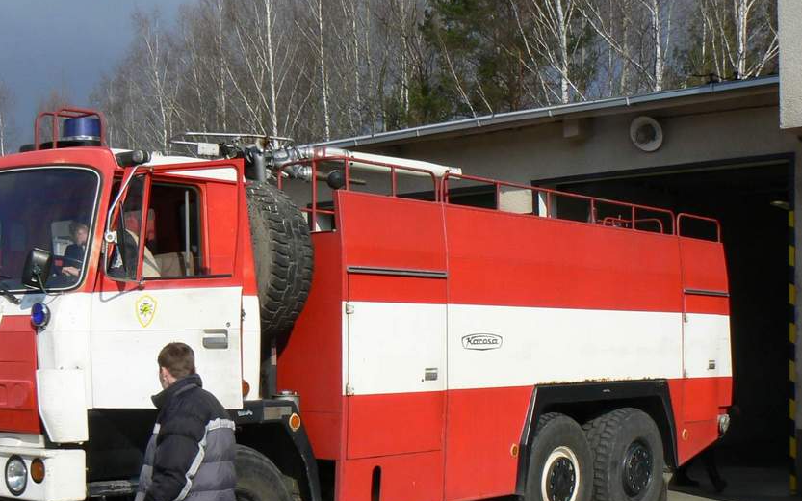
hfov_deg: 36.7
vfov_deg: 23.4
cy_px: 345
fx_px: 1202
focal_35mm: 55
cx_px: 300
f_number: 6.3
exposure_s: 1/400
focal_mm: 6
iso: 80
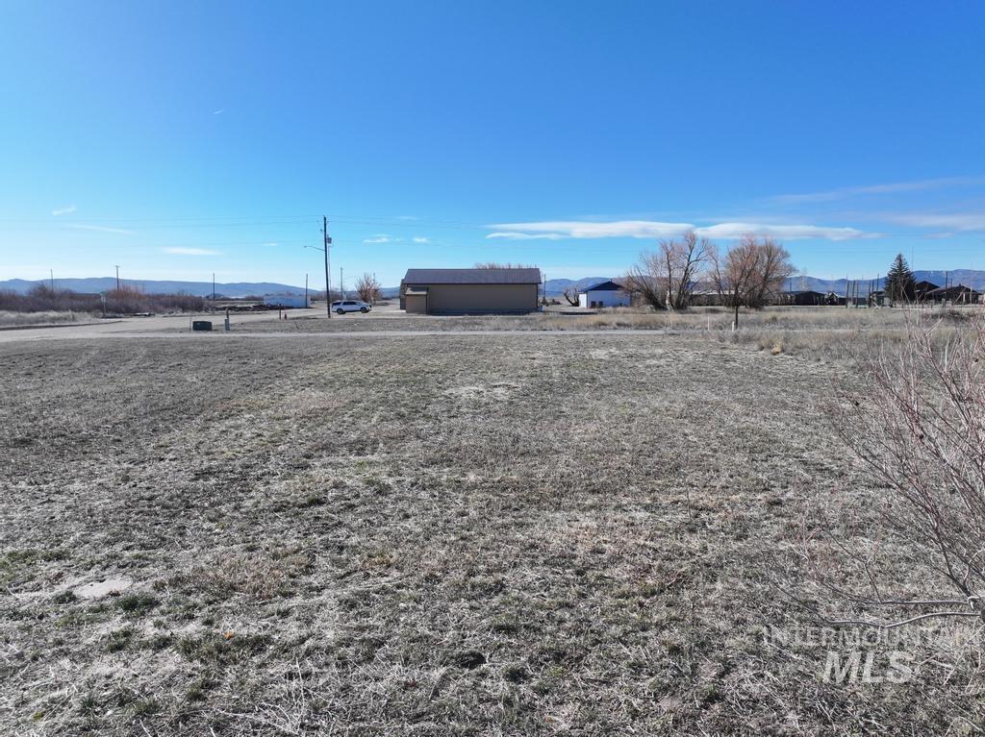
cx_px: 492
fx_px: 683
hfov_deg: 71.6
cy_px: 368
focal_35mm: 24
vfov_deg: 56.8
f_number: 2.8
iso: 160
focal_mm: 12.29
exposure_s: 1/2000
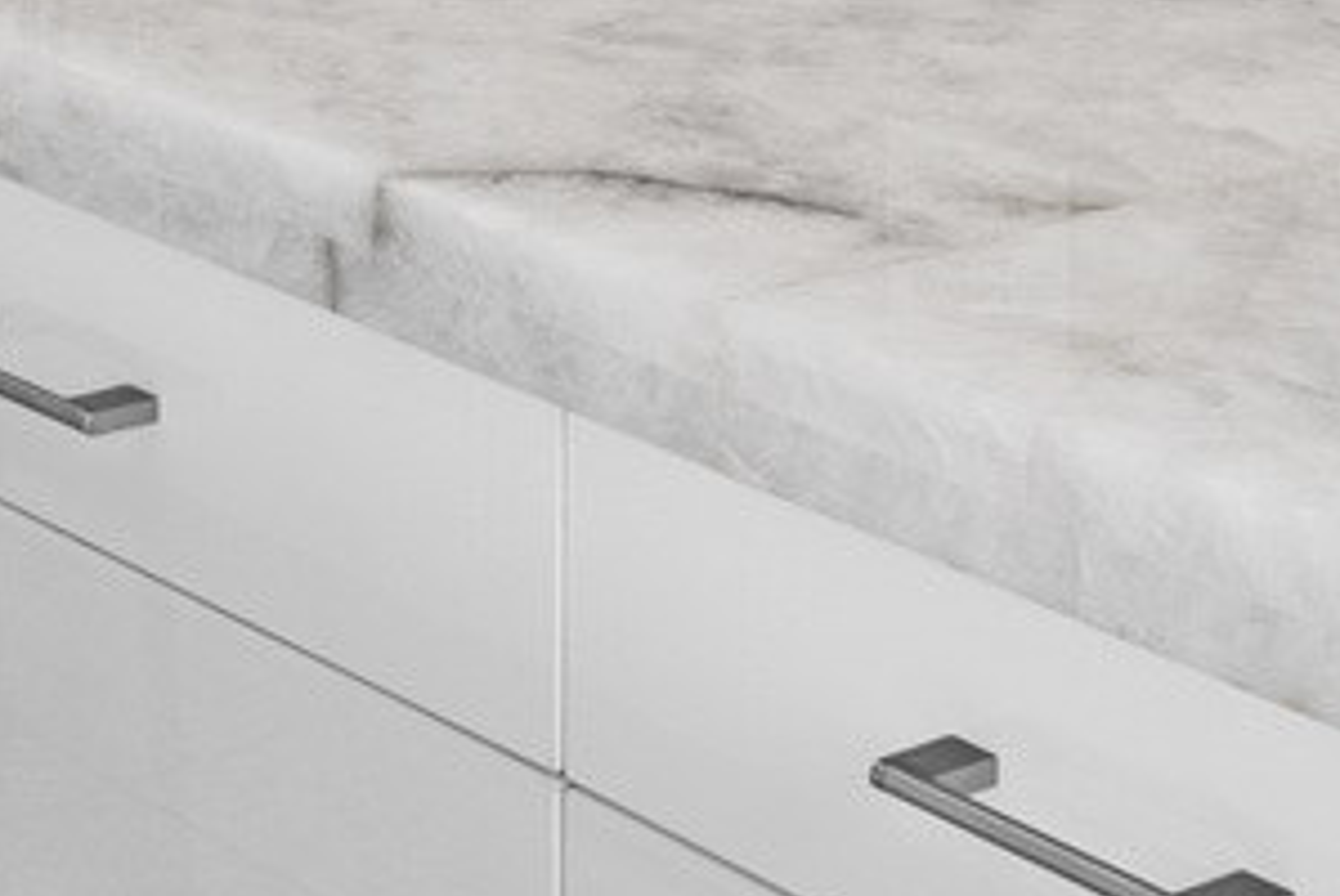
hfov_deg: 17.0
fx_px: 4434
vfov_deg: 10.5
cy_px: -932
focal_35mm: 119
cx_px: 246
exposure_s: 1/6
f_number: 9
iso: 500
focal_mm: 22
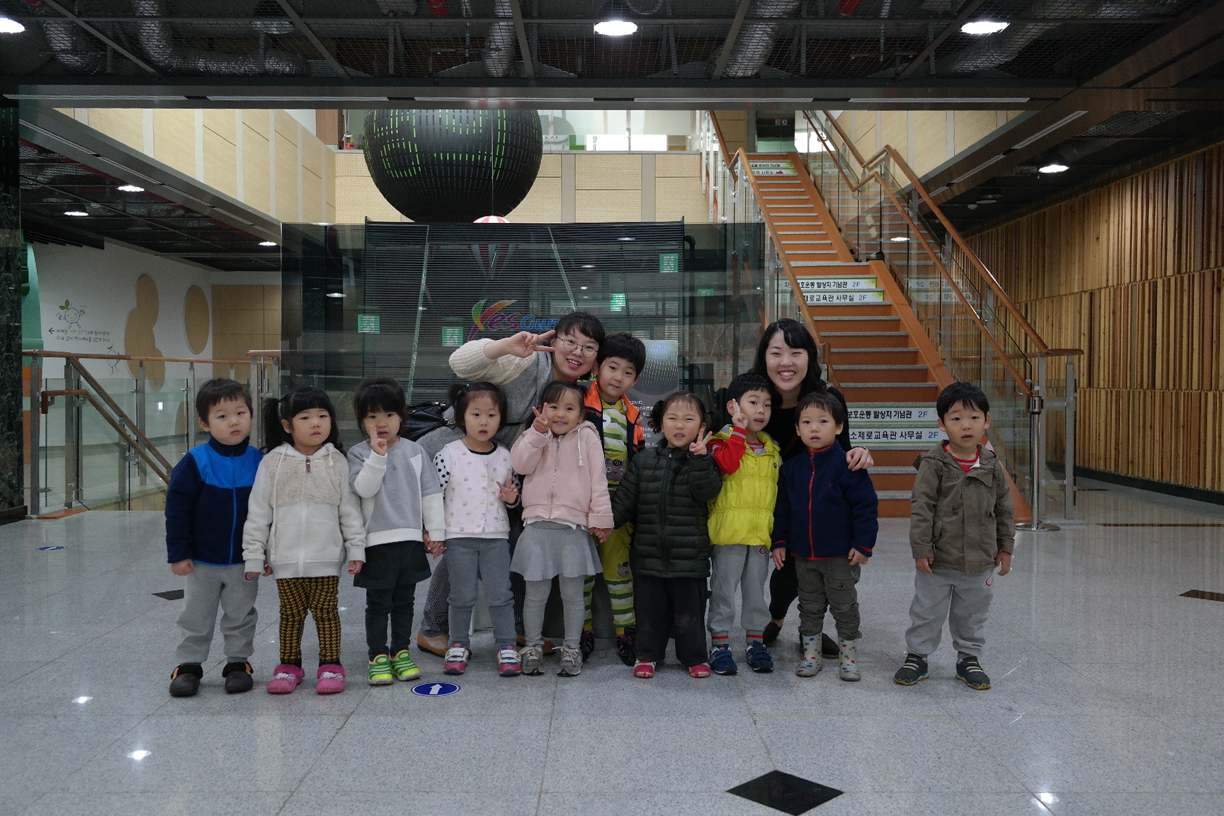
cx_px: 612
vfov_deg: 43.6
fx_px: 1020
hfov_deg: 61.9
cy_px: 408
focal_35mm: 30
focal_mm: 20
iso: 400
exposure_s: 1/40
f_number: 3.5
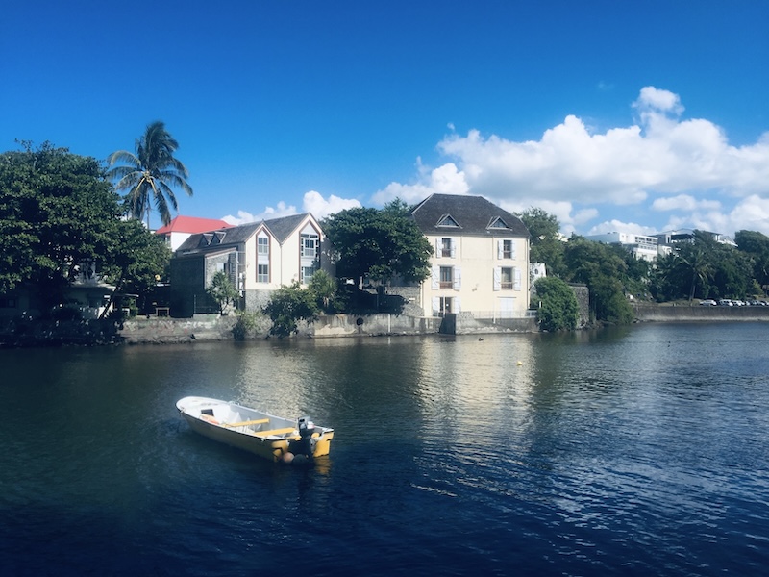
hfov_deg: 61.7
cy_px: 288
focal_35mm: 29
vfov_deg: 48.2
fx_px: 644
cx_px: 384
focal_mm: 4.15
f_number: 2.2
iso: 32
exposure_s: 1/2083
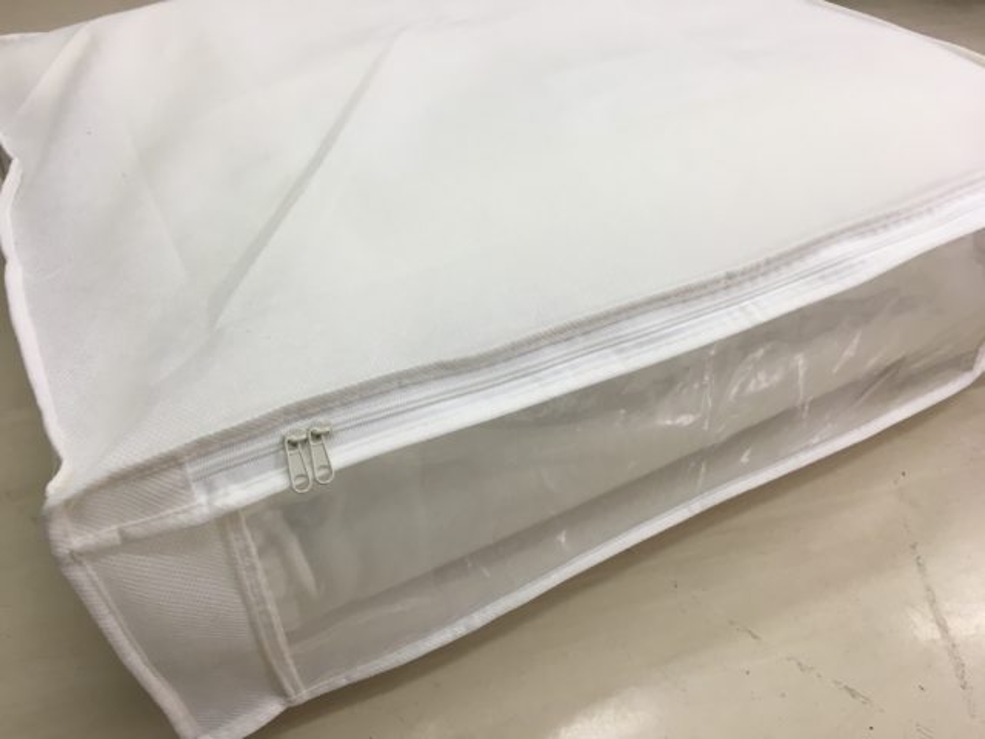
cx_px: 492
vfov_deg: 48.2
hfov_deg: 61.7
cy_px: 370
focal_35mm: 29
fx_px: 825
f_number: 2.2
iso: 50
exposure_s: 1/30
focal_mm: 4.15
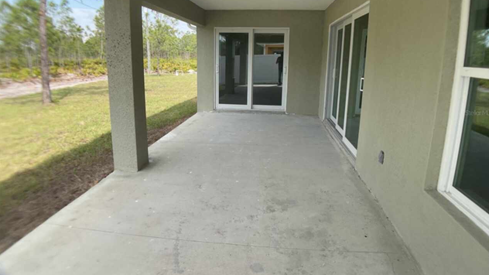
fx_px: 415
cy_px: 113
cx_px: 247
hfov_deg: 61.0
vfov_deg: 36.6
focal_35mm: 32
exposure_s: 1/650
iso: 16
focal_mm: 3
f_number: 1.8
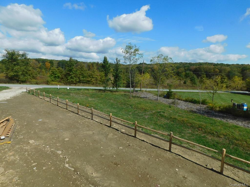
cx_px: 125
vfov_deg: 58.9
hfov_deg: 73.9
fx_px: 166
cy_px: 94
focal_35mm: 23
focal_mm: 4
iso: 125
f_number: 6
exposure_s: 1/500
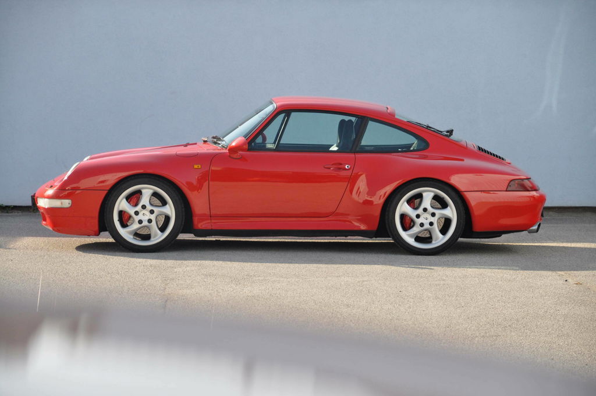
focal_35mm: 142
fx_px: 2356
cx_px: 298
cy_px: 198
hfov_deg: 14.4
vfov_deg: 9.6
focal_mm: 95
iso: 500
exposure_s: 1/250
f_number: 5.3
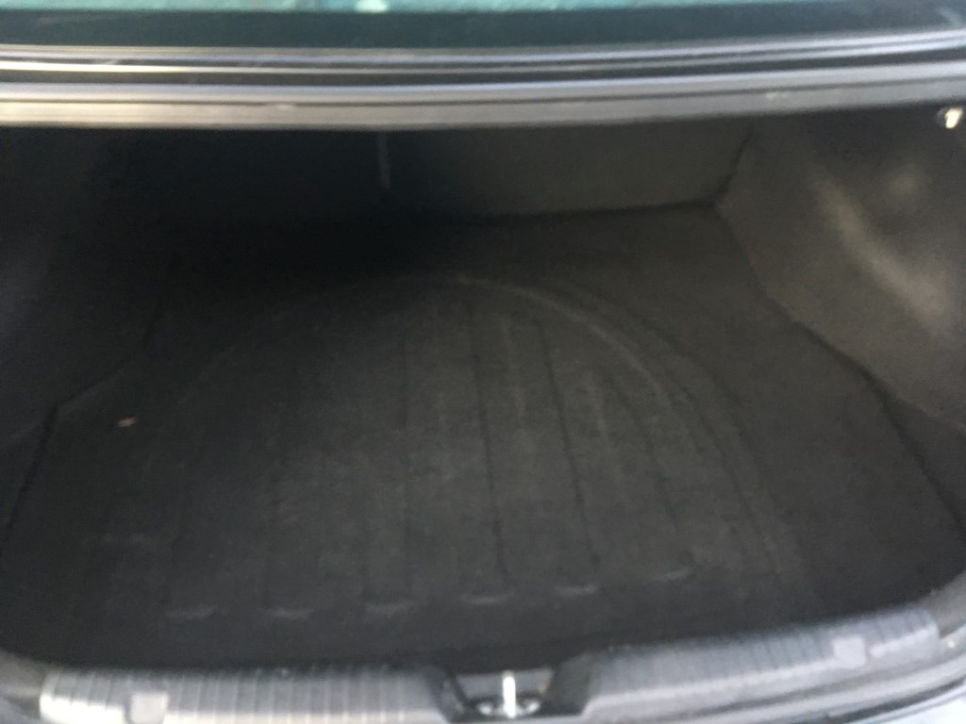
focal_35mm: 29
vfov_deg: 48.2
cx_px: 483
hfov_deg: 61.7
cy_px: 362
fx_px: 809
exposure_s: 1/30
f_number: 2.2
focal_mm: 4.15
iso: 200
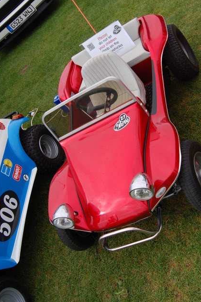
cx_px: 114
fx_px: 366
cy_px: 118
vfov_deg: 44.6
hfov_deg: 30.7
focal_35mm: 44
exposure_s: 1/250
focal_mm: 23
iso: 200
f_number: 8
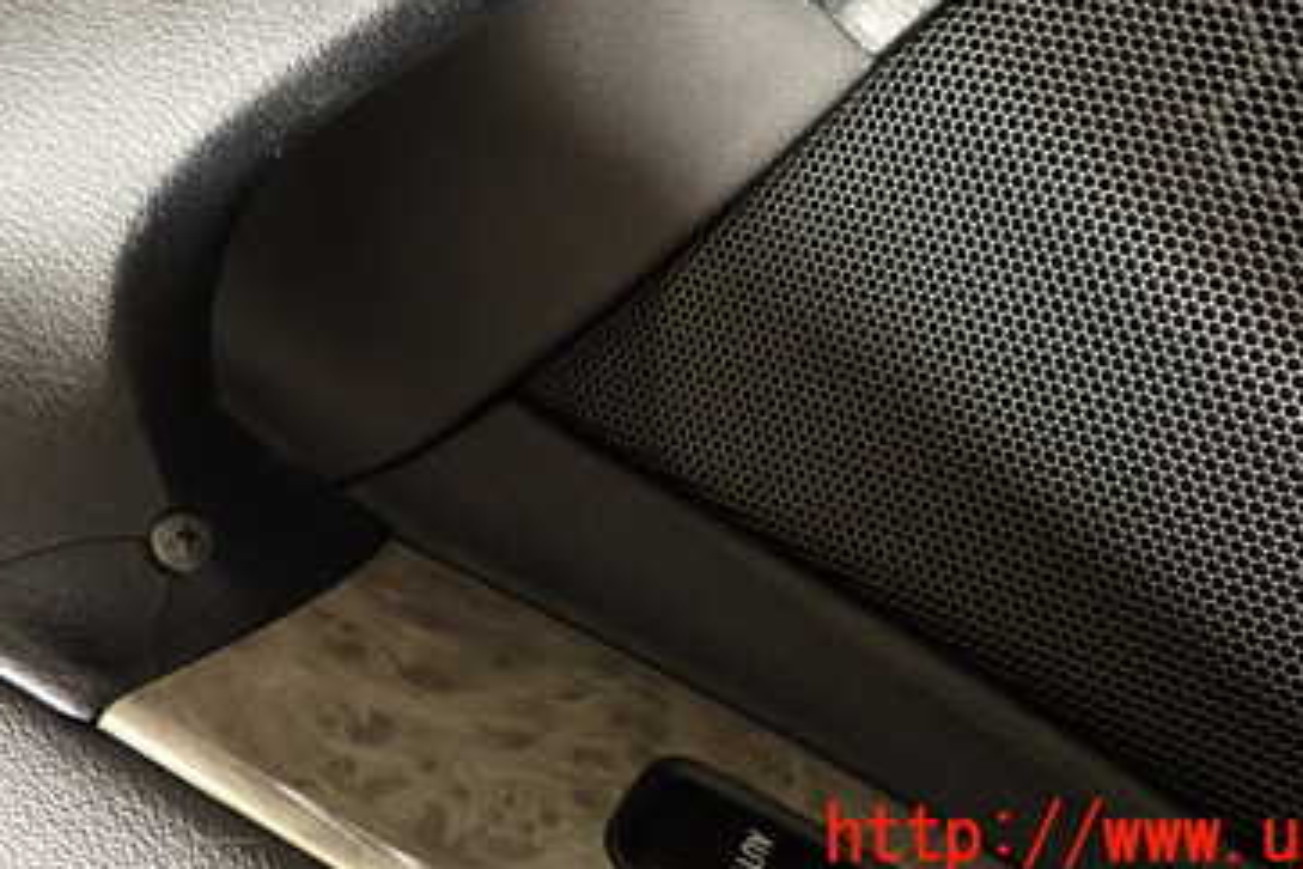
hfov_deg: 45.3
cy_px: 75
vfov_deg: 29.8
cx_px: 560
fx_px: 1556
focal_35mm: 43
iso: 250
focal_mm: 4.5
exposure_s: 1/30
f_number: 2
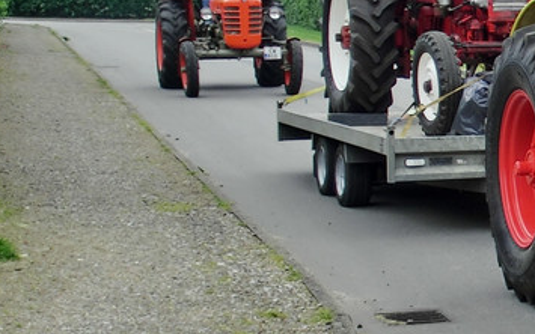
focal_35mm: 118
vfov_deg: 11.1
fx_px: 1721
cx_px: 689
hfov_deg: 16.7
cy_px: 165
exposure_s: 1/400
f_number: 3.9
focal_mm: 6.61
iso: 100
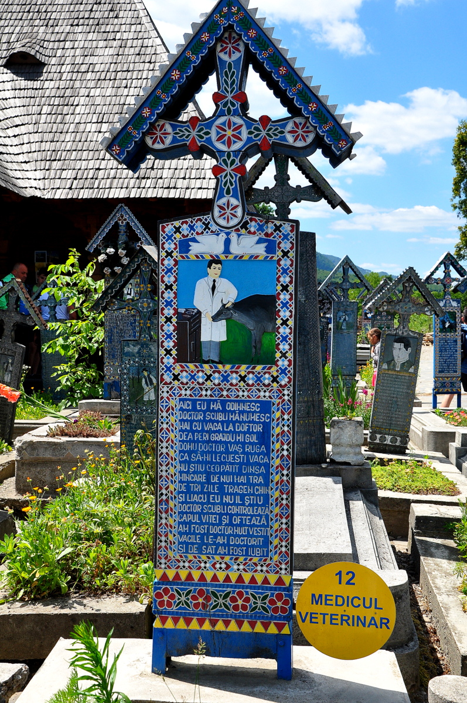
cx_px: 234
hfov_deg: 31.8
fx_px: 819
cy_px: 352
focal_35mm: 42
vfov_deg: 46.4
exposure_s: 1/400
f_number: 10
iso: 400
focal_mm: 28
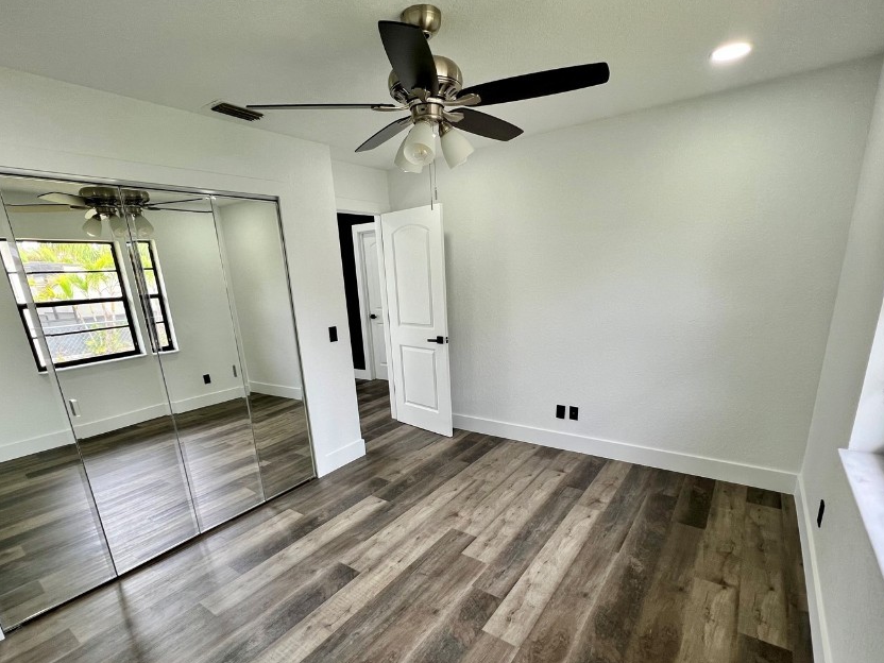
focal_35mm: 16
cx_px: 440
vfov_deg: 77.3
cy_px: 395
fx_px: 409
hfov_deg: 94.5
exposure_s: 1/99
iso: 64
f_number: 1.8
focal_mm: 1.57
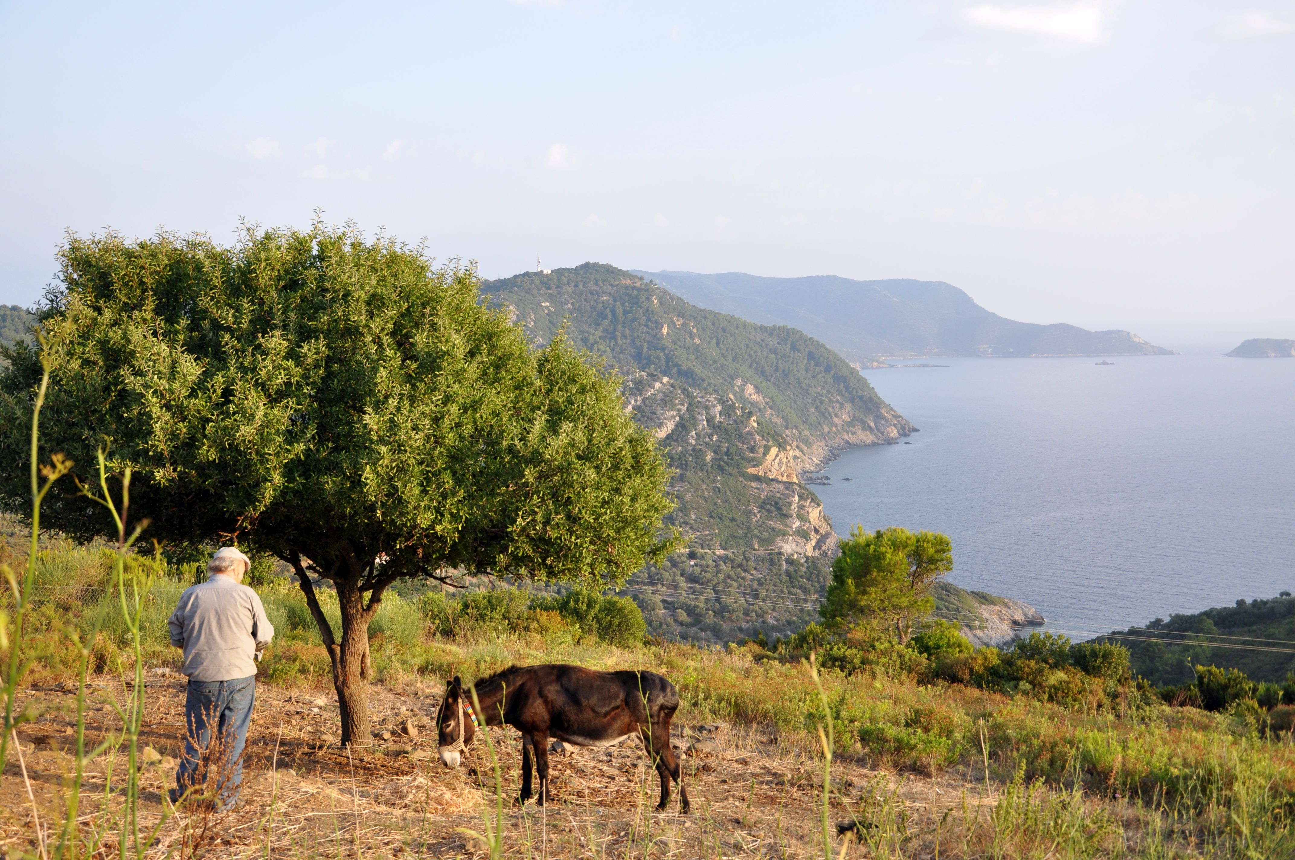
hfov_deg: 51.3
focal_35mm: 38
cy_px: 430
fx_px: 1347
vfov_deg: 35.4
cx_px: 648
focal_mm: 25
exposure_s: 1/160
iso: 200
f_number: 6.3
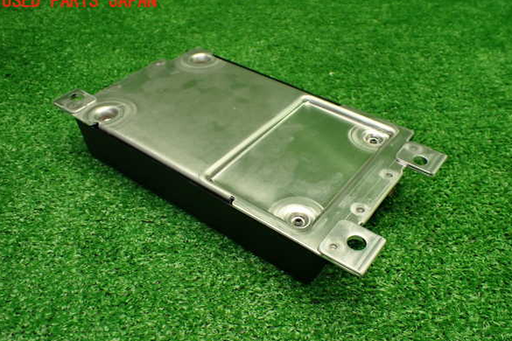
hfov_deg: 58.7
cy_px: 187
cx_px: 260
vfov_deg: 41.1
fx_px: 455
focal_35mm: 32
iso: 400
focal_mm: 5.4
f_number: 2.3
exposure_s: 1/125
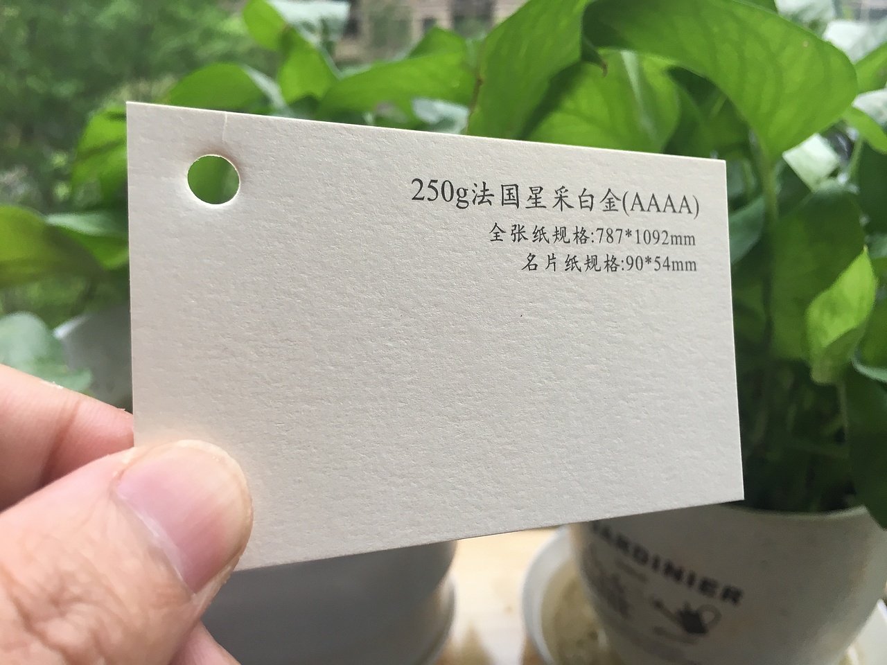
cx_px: 444
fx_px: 743
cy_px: 332
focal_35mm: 29
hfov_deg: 61.7
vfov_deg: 48.2
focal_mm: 4.15
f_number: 2.2
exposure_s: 1/33
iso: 32
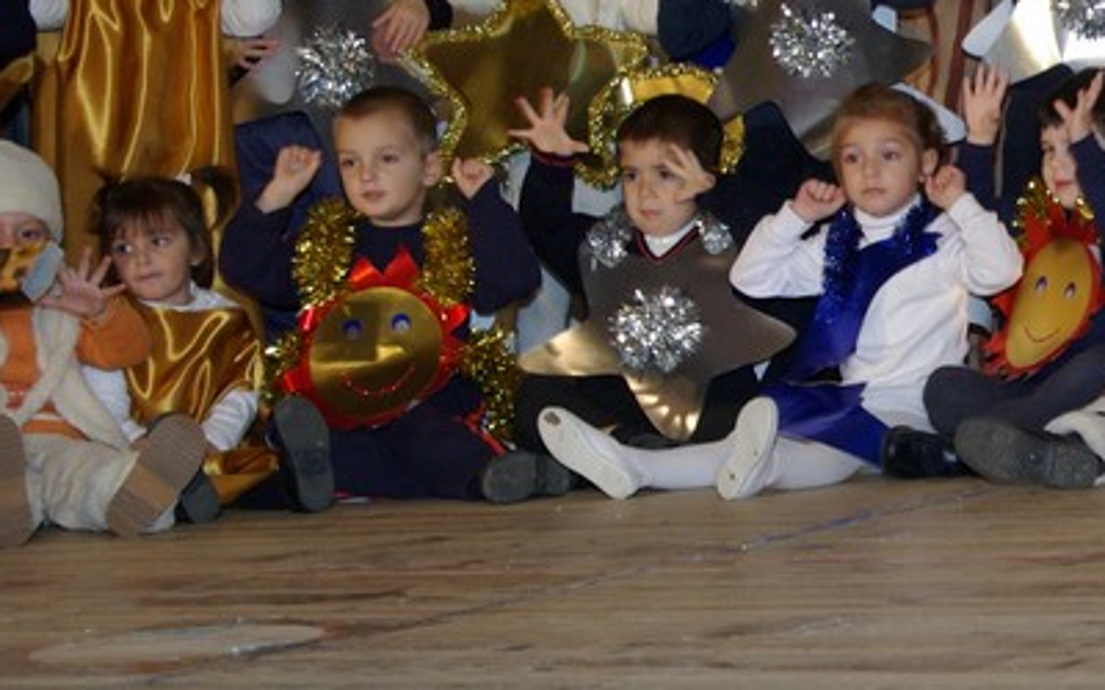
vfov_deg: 10.8
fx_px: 3653
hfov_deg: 16.5
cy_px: 228
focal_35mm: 121
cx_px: 1345
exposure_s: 1/45
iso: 400
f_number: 5.6
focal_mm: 31
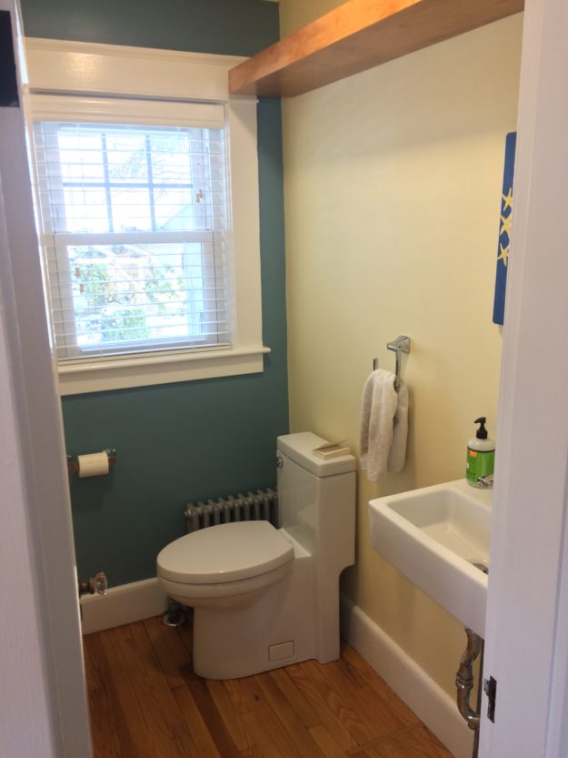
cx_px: 284
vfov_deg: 61.7
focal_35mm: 29
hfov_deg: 48.2
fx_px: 634
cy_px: 379
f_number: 2.2
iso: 64
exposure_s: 1/30
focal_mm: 4.15
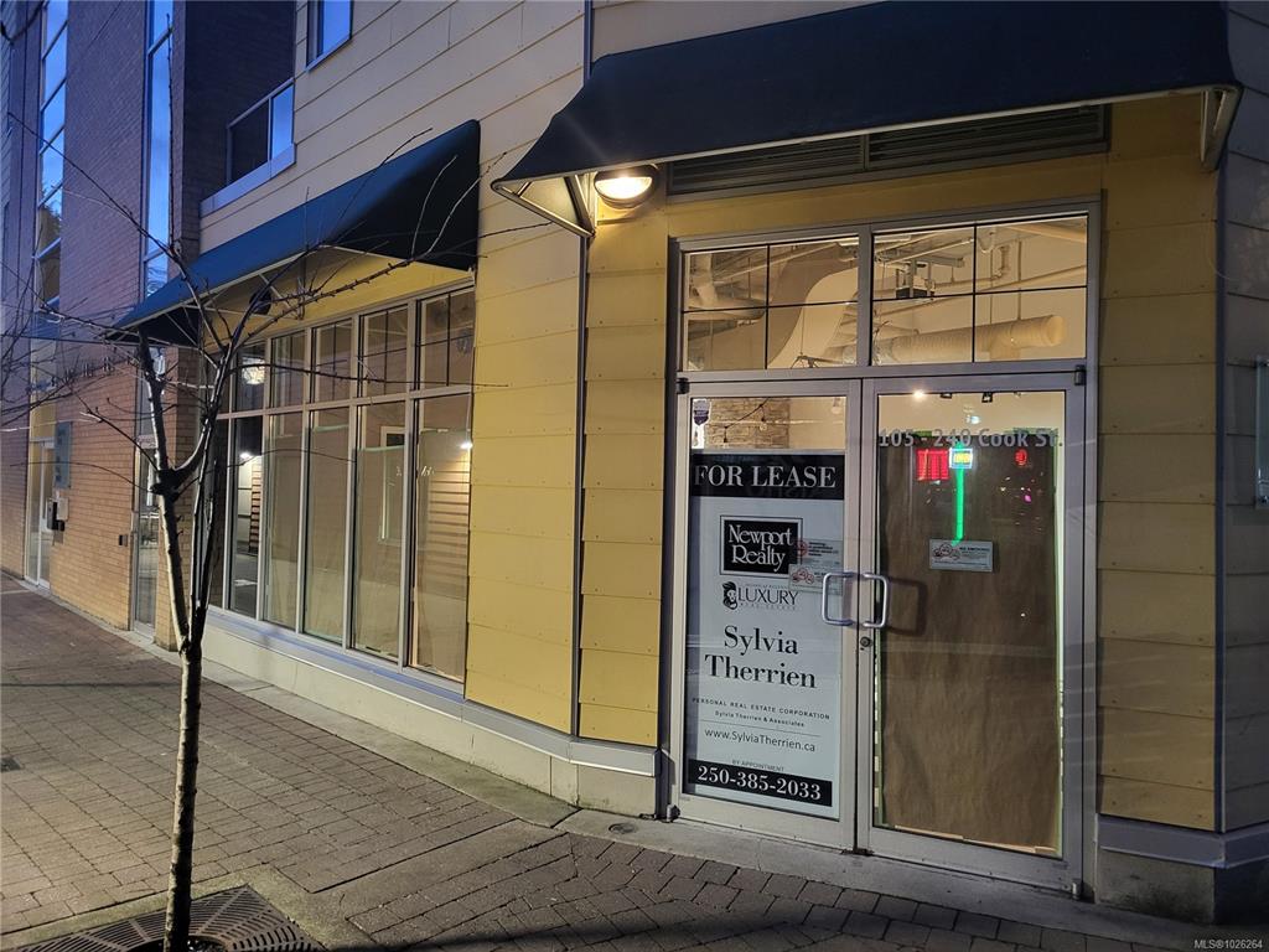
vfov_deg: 53.1
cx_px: 634
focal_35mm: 26
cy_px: 476
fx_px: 953
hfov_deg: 67.3
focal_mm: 5.4
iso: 640
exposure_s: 1/30
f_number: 1.8
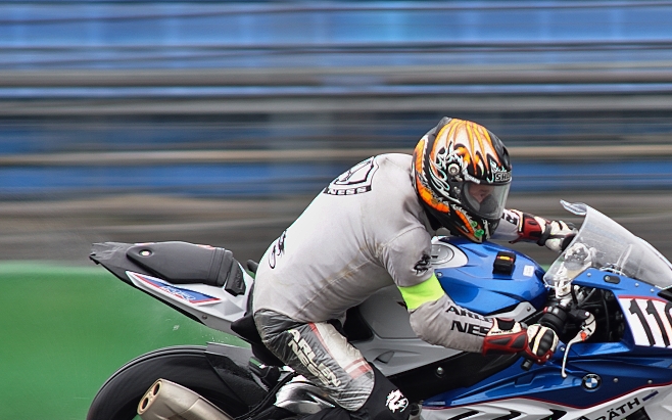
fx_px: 10895
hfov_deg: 3.5
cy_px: 354
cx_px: 598
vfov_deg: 2.2
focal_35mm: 595
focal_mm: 200
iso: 100
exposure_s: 1/125
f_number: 4
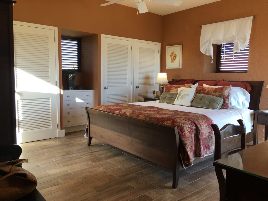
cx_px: 134
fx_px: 225
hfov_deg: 61.7
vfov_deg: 48.2
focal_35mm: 29
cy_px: 100
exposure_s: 1/50
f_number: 2.2
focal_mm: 4.15
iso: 25
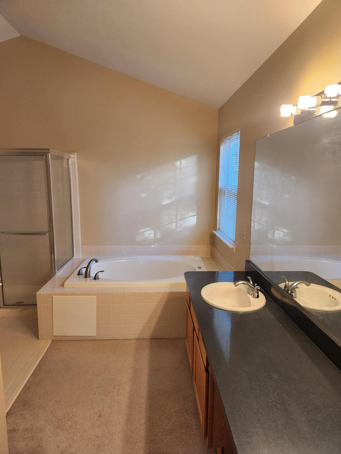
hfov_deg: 58.9
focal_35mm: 23
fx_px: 302
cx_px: 170
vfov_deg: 73.9
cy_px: 227
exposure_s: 1/180
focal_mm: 5.4
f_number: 1.8
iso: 250
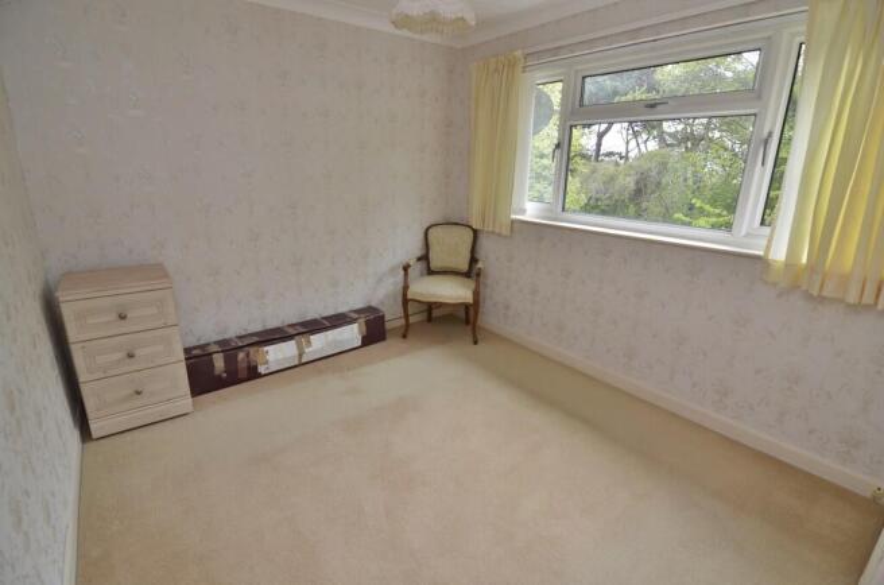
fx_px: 404
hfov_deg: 95.1
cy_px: 292
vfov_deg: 71.8
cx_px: 442
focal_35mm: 16
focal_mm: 11
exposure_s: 1/100
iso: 200
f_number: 5
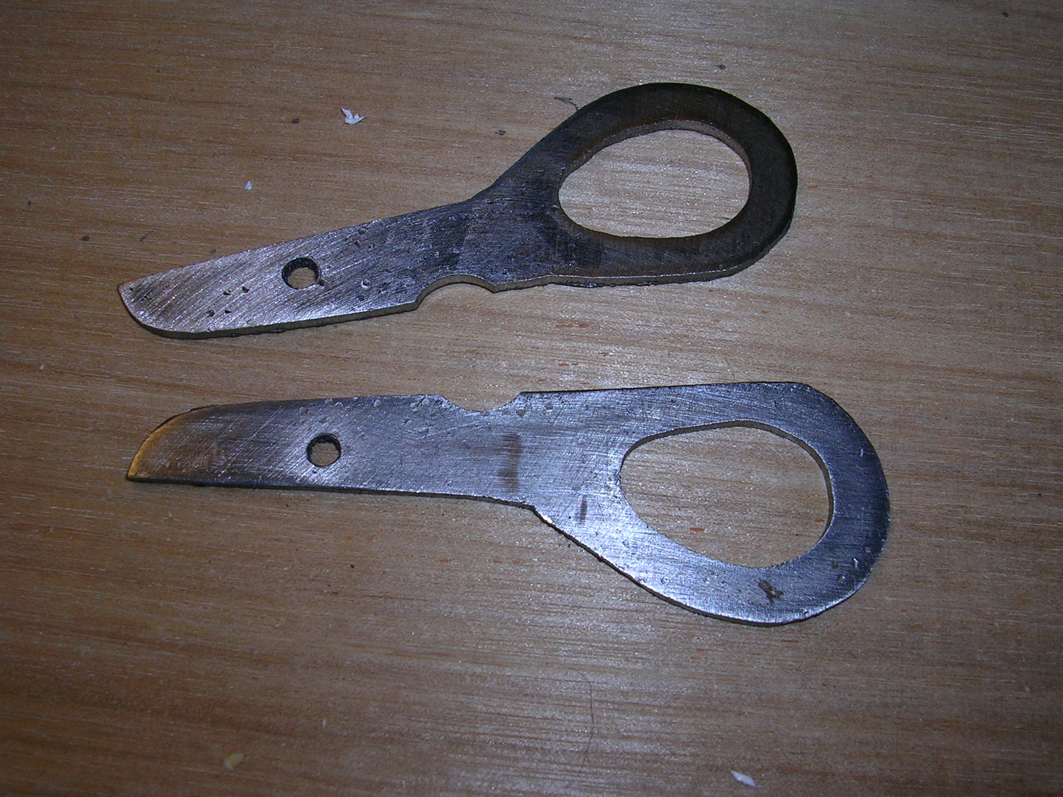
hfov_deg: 49.0
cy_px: 398
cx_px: 532
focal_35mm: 38
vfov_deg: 37.7
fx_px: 1167
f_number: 5.6
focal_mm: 5.8
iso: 50
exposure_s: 1/60.1
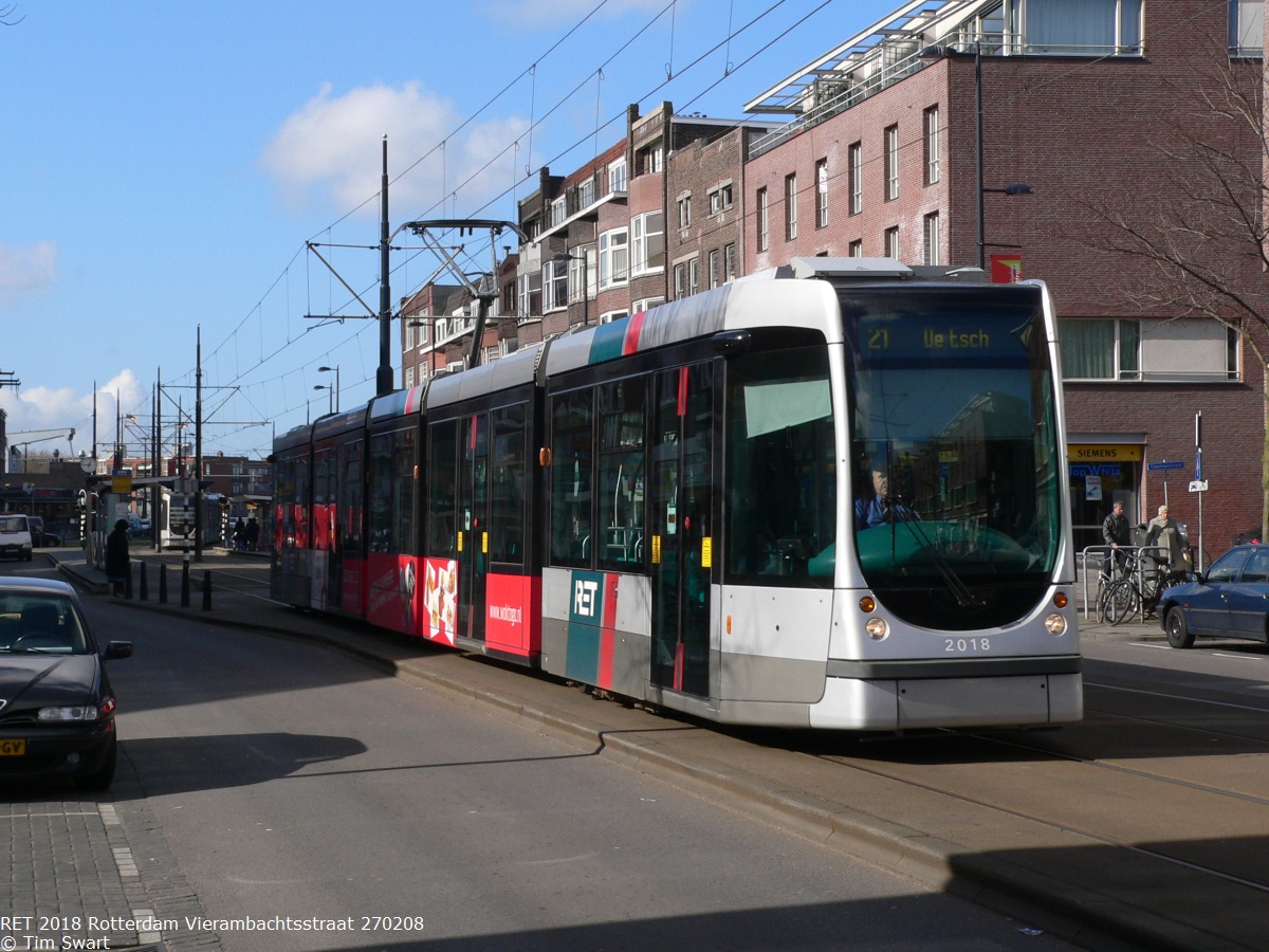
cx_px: 634
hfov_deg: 30.7
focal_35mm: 63
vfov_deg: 23.3
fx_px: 2310
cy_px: 476
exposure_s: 1/500
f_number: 5.6
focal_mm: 10.5
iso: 100
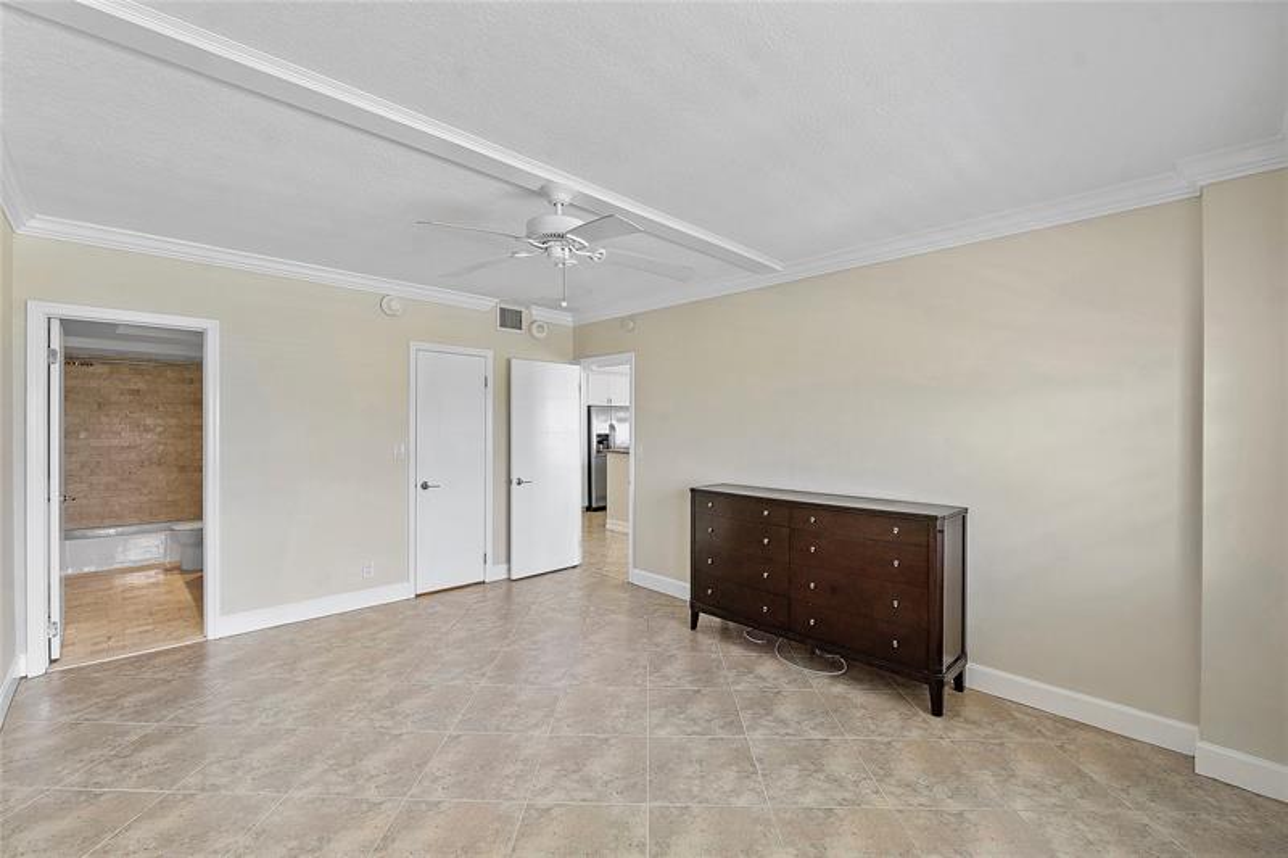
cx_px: 644
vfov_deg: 77.3
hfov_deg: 100.4
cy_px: 429
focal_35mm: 15
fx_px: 537
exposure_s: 1/10
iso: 160
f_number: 11
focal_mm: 10
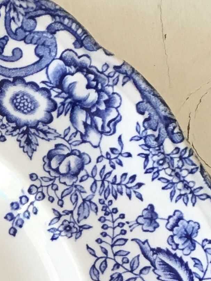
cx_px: -221
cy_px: 345
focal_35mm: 145
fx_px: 1178
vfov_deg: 13.2
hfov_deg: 9.5
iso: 50
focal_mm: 4.15
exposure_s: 1/33
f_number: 2.2
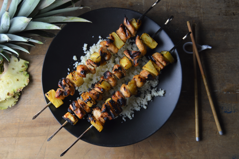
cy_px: 80
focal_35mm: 36
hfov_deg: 53.2
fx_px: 239
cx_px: 120
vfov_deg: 36.8
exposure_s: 1/60
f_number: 4
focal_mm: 24
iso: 100
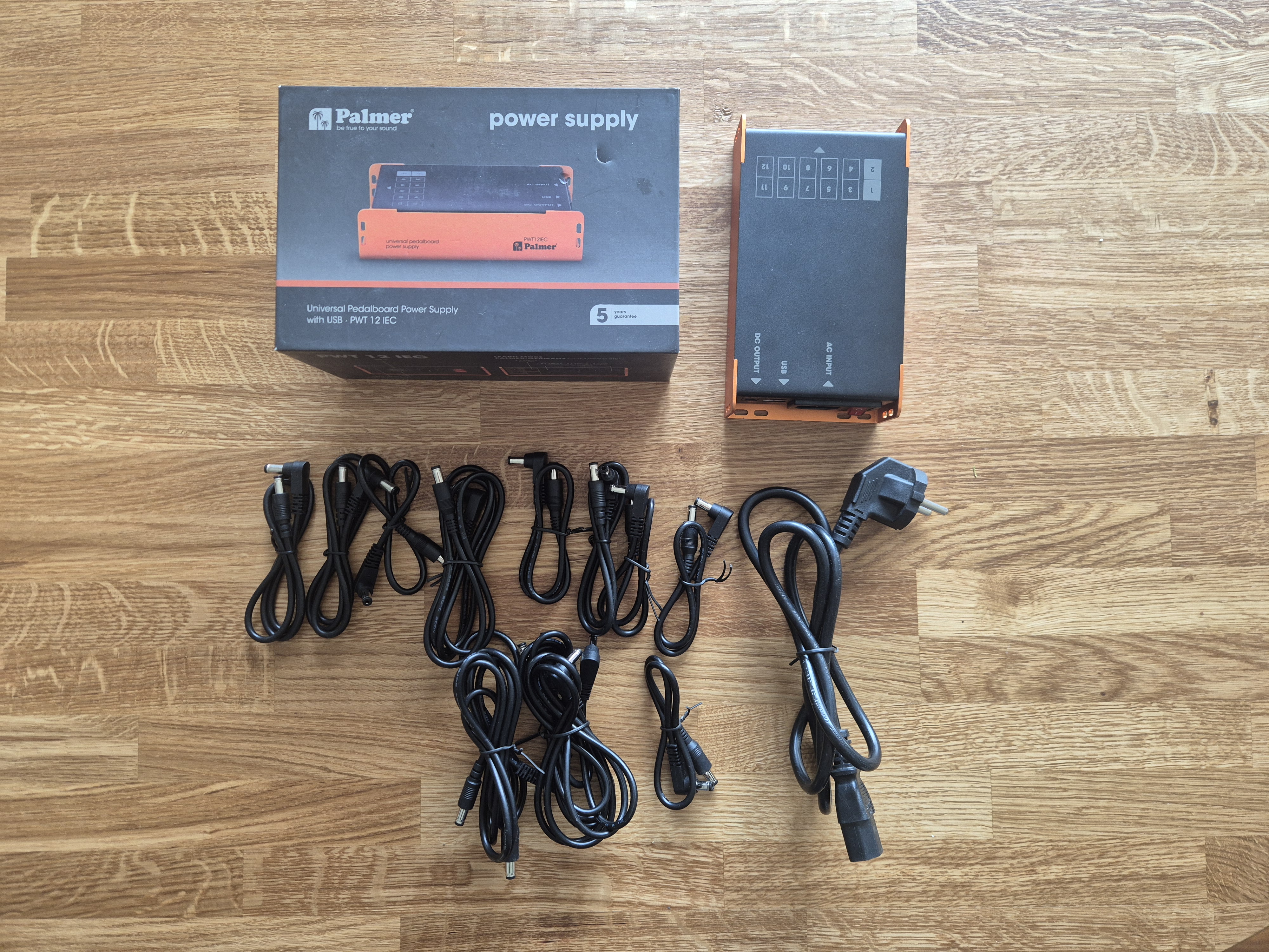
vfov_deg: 58.9
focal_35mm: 23
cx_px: 634
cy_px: 476
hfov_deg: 73.9
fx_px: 843
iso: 250
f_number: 1.8
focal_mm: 5.4
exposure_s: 1/100
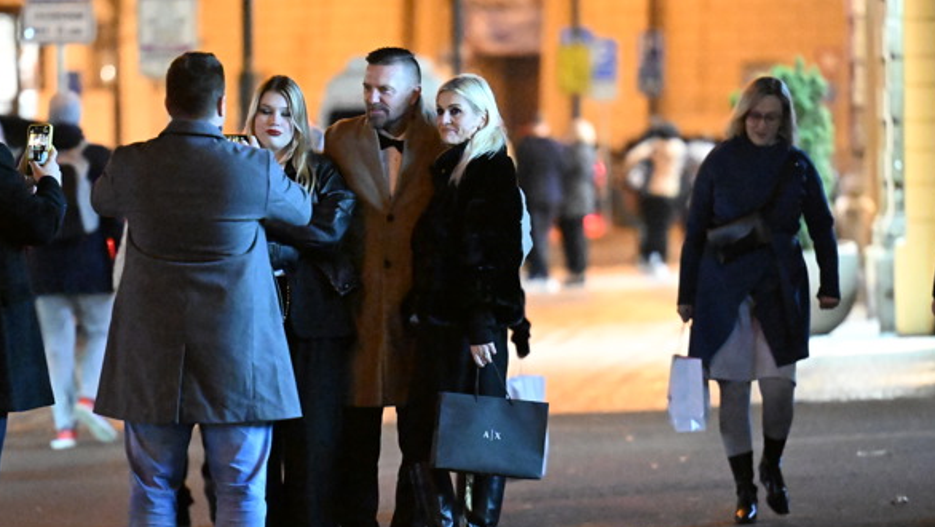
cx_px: 397
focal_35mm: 323
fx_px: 8010
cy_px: 353
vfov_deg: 3.8
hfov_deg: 6.7
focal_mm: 175
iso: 25600
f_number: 2.8
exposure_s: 1/200
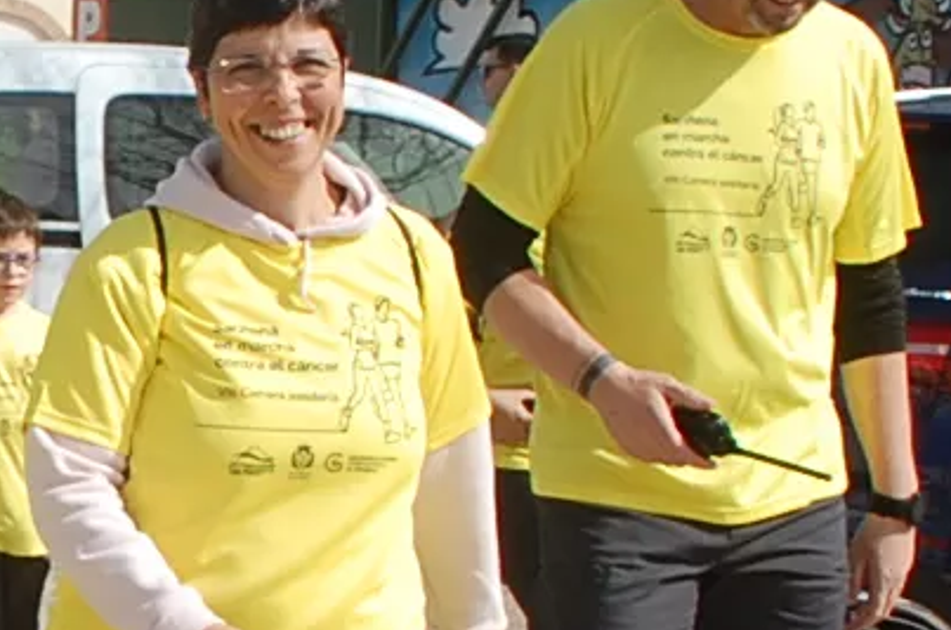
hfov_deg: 13.0
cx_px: -382
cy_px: 427
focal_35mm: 151
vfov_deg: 9.0
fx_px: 3981
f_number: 10
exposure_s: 1/400
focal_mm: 18
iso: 200
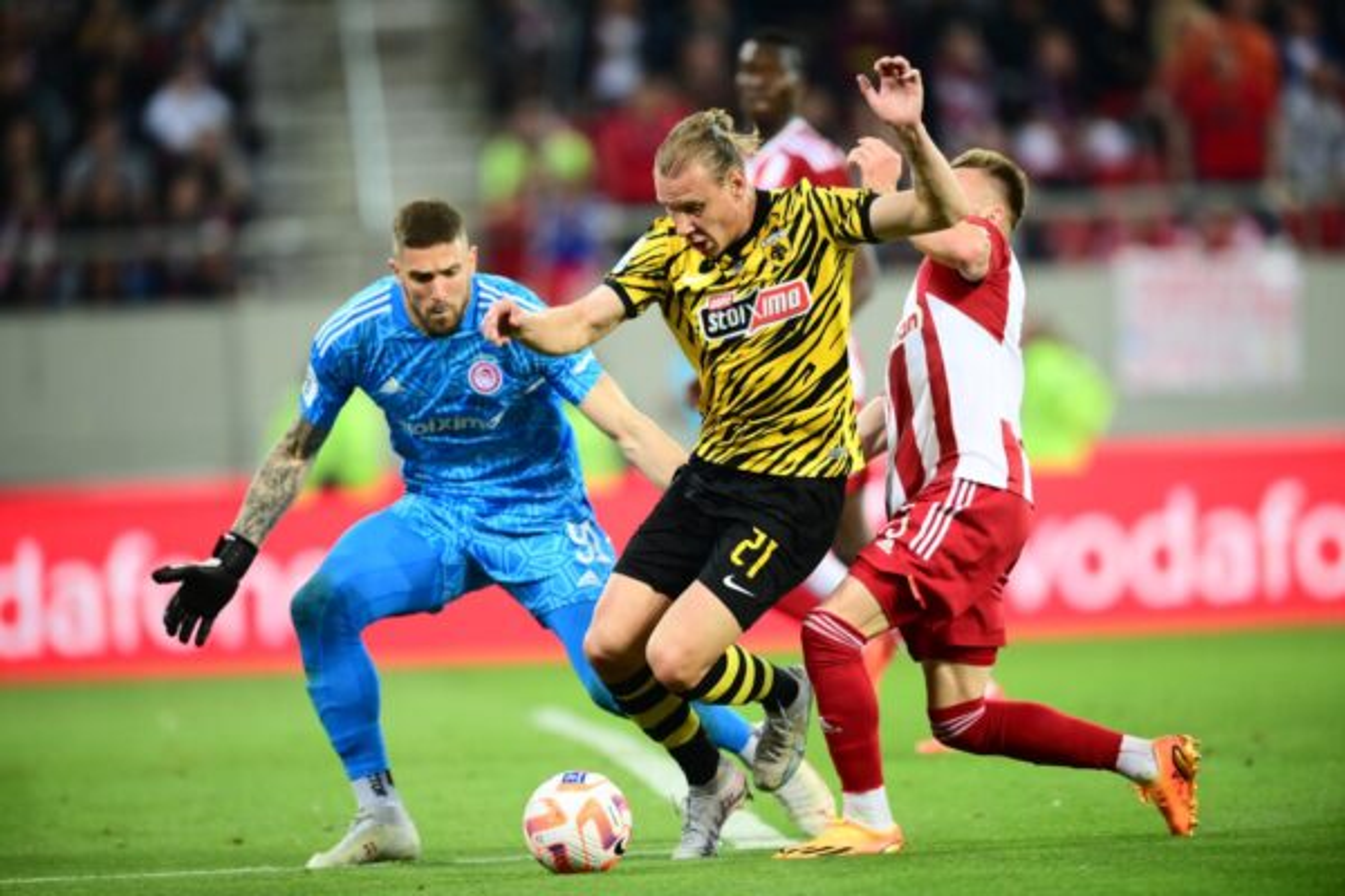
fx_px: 14943
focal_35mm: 400
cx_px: 672
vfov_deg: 3.4
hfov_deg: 5.2
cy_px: 448
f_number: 3.2
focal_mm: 400
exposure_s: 1/1000
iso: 3200
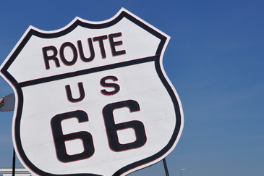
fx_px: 578
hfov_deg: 25.7
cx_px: 125
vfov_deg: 17.2
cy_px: 118
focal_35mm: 79
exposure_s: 1/400
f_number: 10
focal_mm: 31
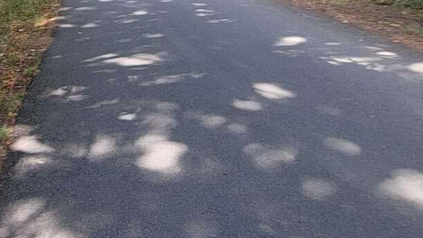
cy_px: -50
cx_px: 39
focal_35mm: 37
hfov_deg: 48.1
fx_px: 415
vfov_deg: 27.9
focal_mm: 2.2
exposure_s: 1/131
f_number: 2.2
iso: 50
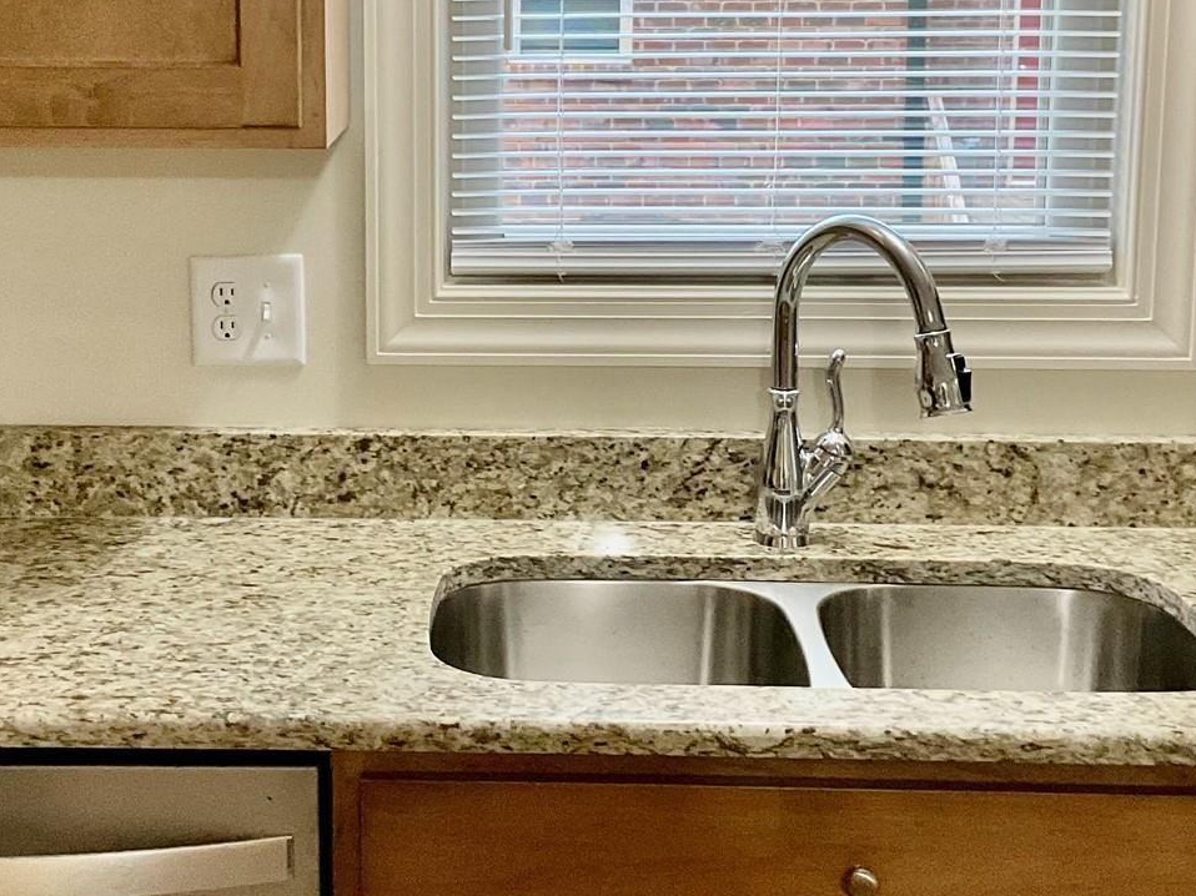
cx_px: 454
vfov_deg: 23.5
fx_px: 2142
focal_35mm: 62
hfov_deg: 31.1
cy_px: 267
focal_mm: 3
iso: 160
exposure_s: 1/60
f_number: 1.8
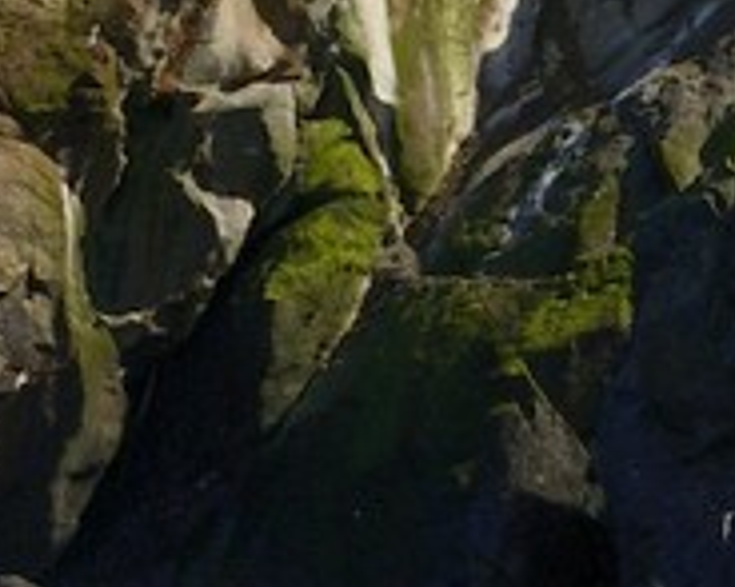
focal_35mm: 196
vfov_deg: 7.5
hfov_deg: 7.3
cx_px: 2908
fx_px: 4261
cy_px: -707
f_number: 9
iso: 400
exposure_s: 1/1600
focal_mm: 24
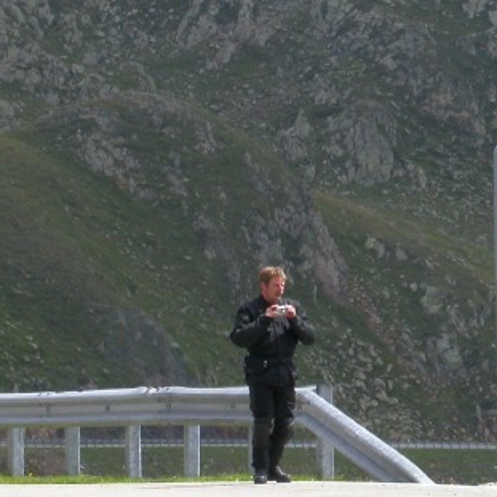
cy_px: 286
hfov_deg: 5.0
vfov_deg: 5.0
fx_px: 5685
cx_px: 436
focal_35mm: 350
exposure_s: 1/203
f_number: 8.2
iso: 100
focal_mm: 32
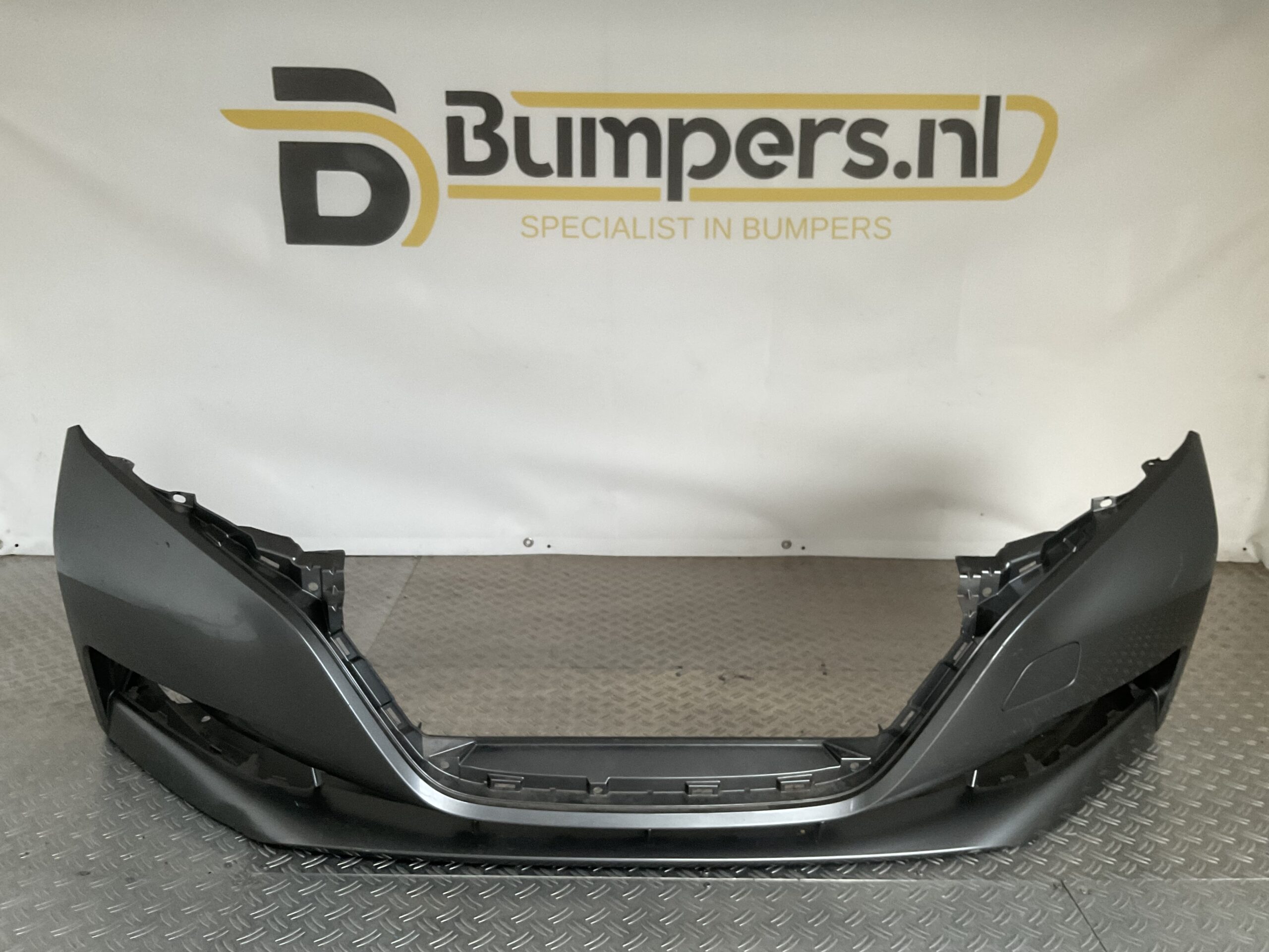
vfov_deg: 48.2
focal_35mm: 29
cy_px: 476
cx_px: 634
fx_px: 1063
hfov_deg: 61.7
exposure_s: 1/40
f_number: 1.8
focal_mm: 3
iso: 200
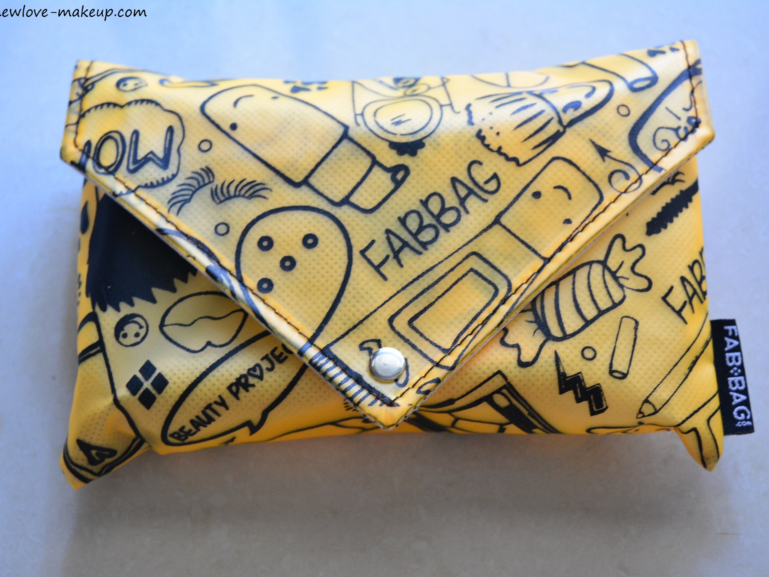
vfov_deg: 23.7
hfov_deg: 31.2
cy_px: 288
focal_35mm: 62
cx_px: 384
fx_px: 1377
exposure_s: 1/50
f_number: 5
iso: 1600
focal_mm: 38
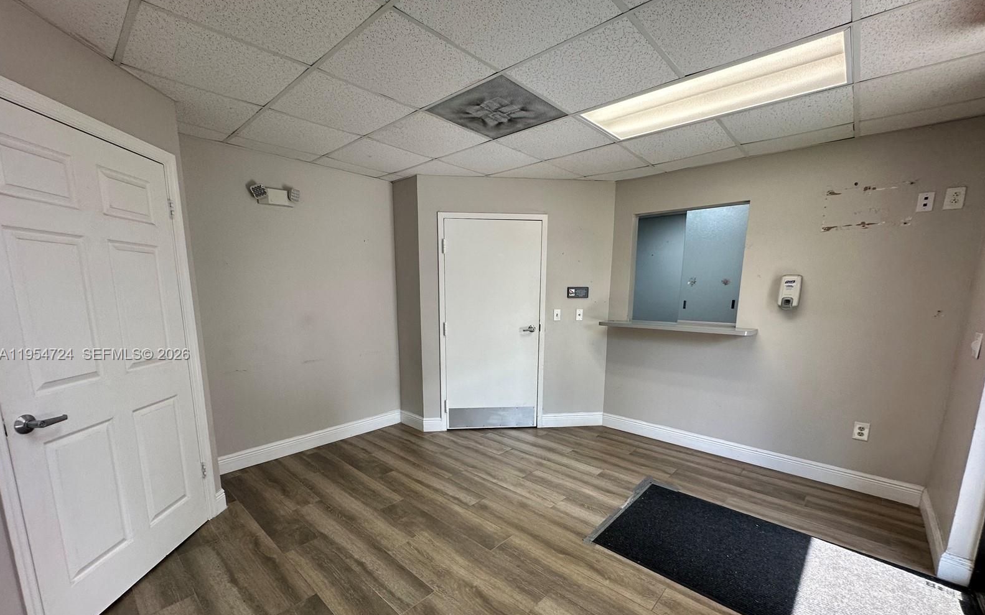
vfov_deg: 74.3
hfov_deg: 101.5
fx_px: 403
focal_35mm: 15
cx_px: 493
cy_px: 355
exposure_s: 1/120
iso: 100
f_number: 2.2
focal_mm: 2.22
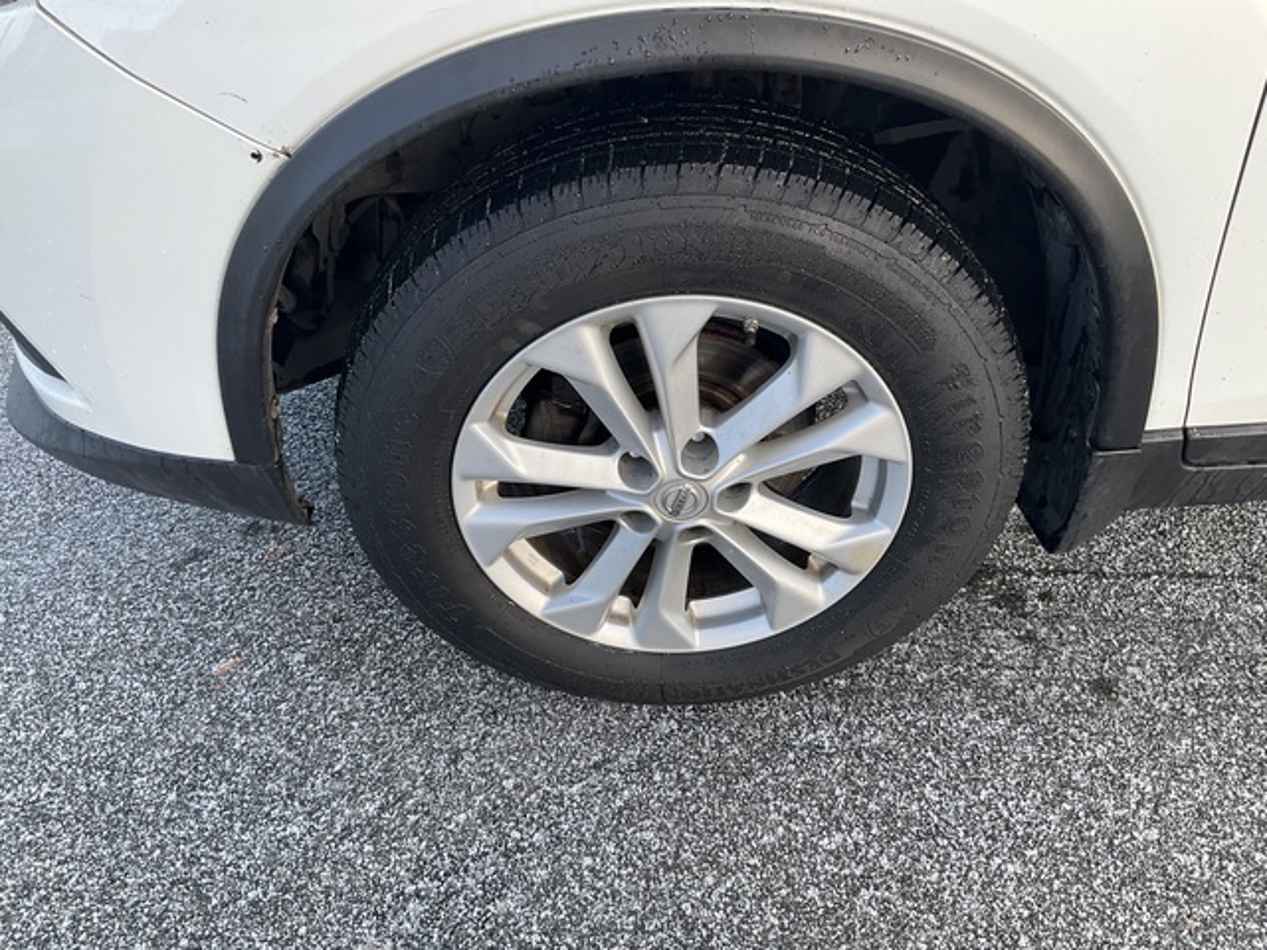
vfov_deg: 48.2
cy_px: 475
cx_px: 634
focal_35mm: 29
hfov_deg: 61.7
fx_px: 1061
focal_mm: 3
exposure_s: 1/173
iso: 20
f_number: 1.8
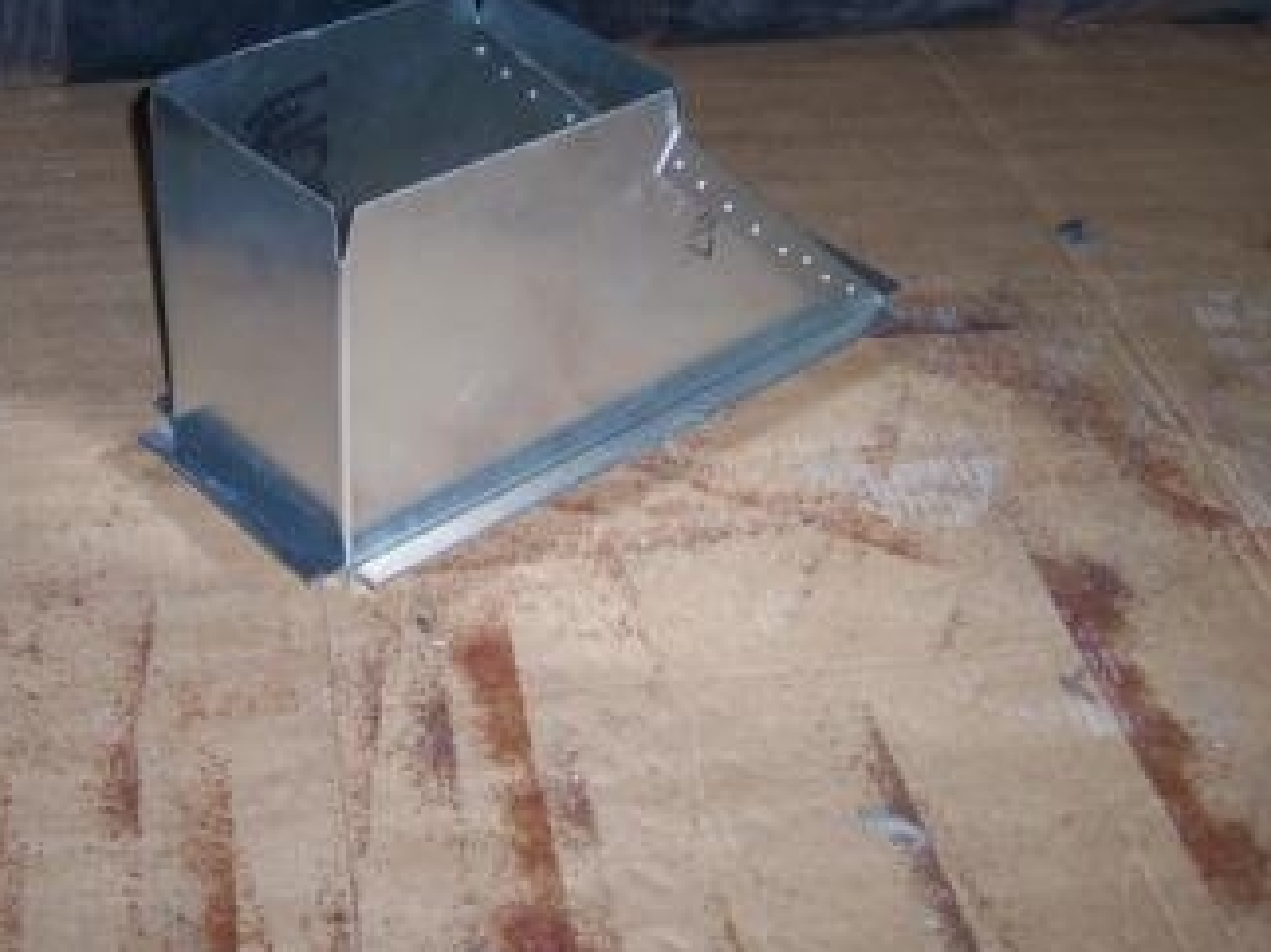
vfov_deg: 28.9
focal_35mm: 50
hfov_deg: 38.1
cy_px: 307
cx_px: 515
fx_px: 1835
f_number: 2.8
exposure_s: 1/60
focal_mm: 6.2
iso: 80
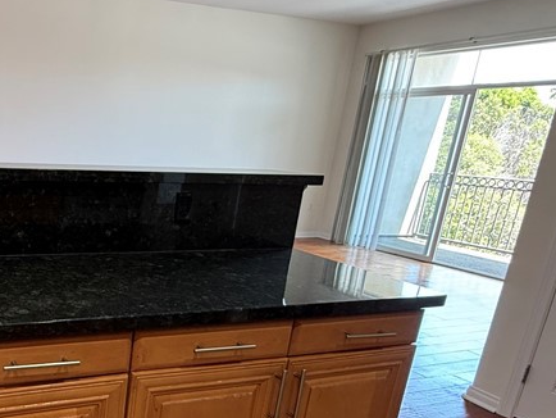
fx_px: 530
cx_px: 37
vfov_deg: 42.4
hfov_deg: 48.4
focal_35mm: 33
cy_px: 278
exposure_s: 1/60
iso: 200
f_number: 2.2
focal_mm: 2.22
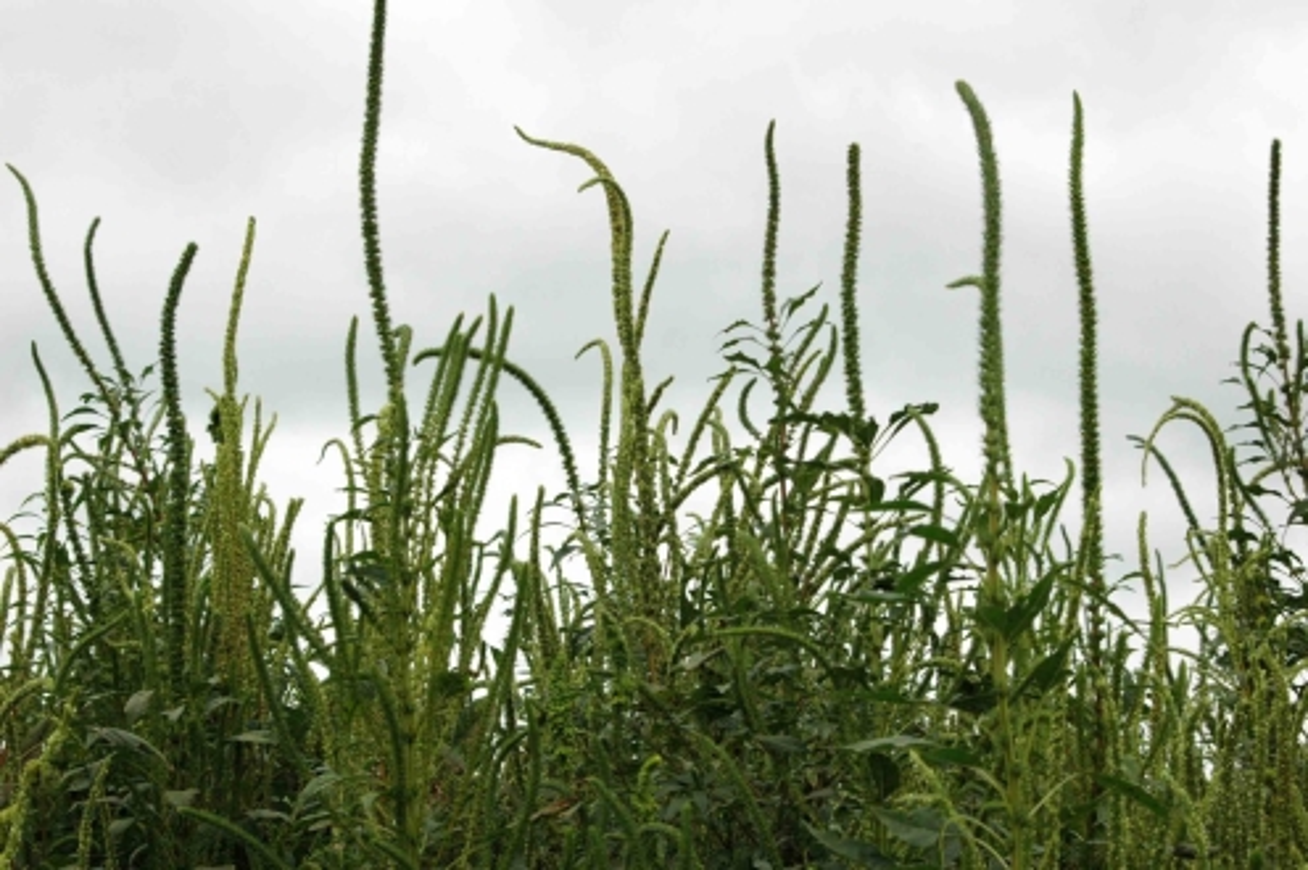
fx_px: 2832
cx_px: 654
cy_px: 435
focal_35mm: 78
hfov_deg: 26.0
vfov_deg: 17.5
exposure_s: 1/320
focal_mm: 52
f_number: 9
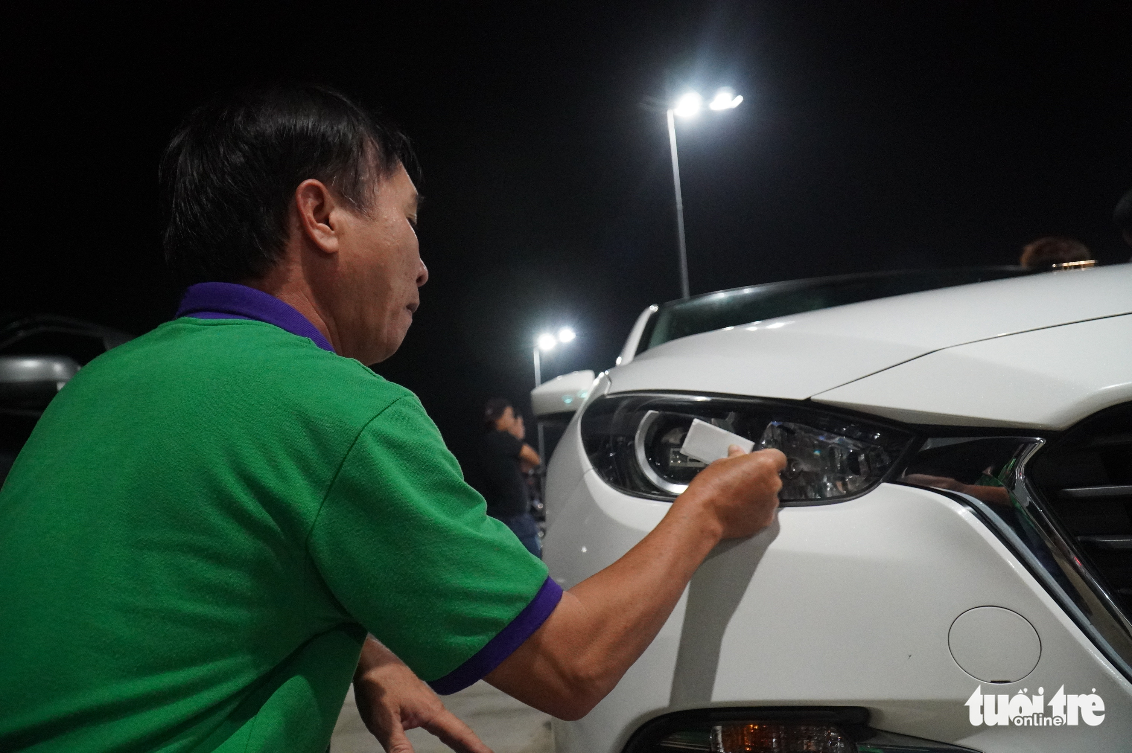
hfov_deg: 67.4
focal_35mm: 27
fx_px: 848
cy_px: 376
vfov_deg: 47.8
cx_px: 566
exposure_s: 1/50
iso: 6400
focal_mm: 18
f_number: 4
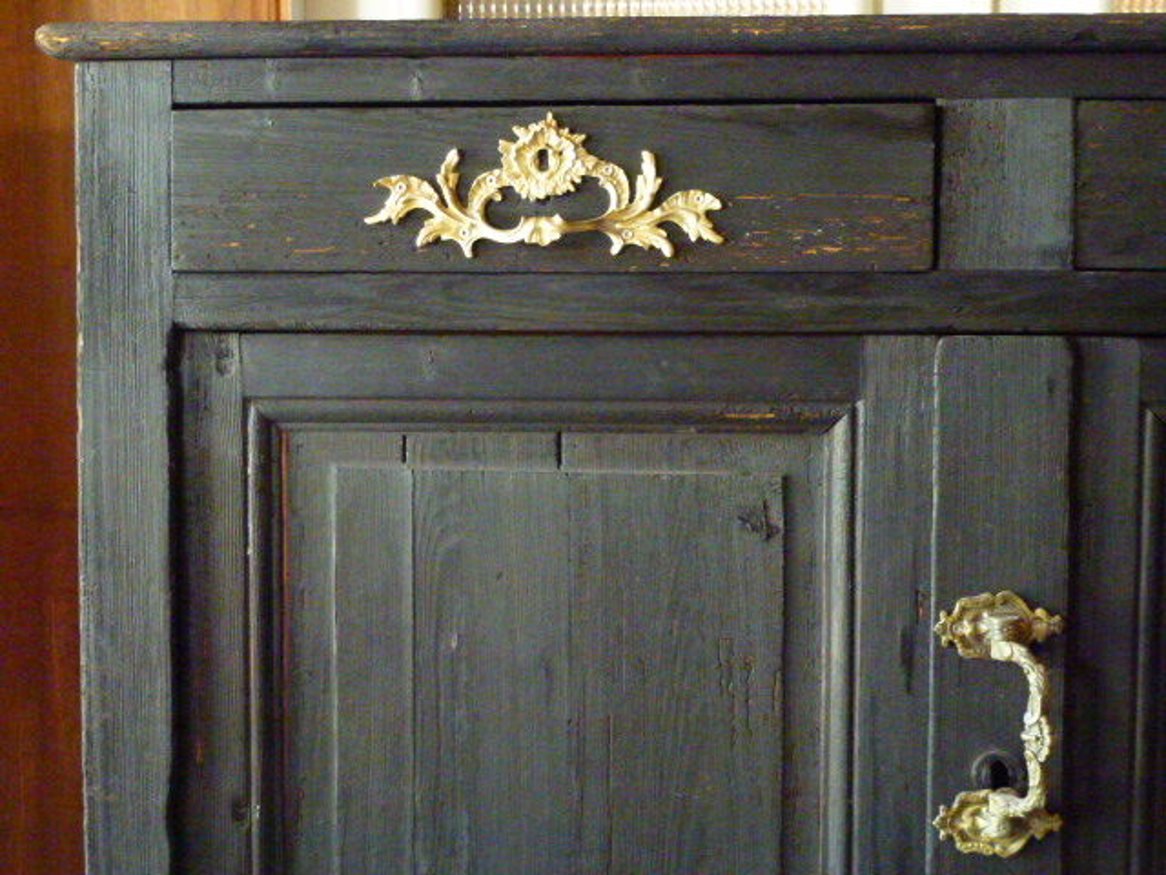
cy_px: 438
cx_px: 583
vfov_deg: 24.8
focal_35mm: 59
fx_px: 1987
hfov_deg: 32.7
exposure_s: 1/15
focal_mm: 10.1
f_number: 4.4
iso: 1600
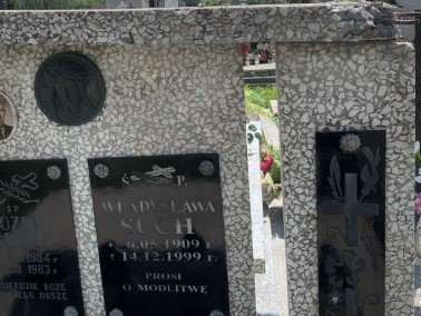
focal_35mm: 44
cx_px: 143
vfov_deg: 32.9
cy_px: 142
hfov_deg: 42.4
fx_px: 535
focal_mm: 4.25
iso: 25
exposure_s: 1/2208
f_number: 1.8
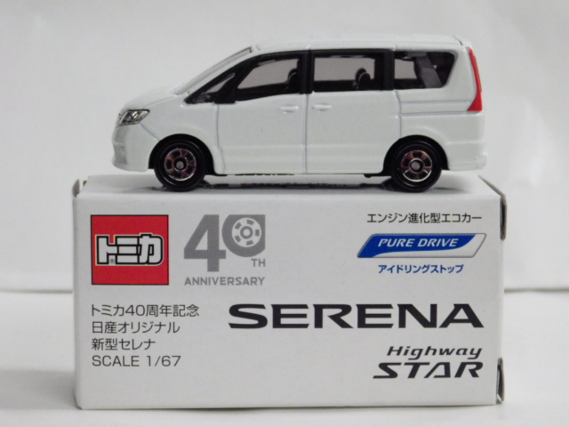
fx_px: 1693
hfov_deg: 19.1
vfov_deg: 14.4
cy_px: 214
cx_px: 284
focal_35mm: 103
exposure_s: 1/60
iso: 800
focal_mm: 18.4
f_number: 4.6
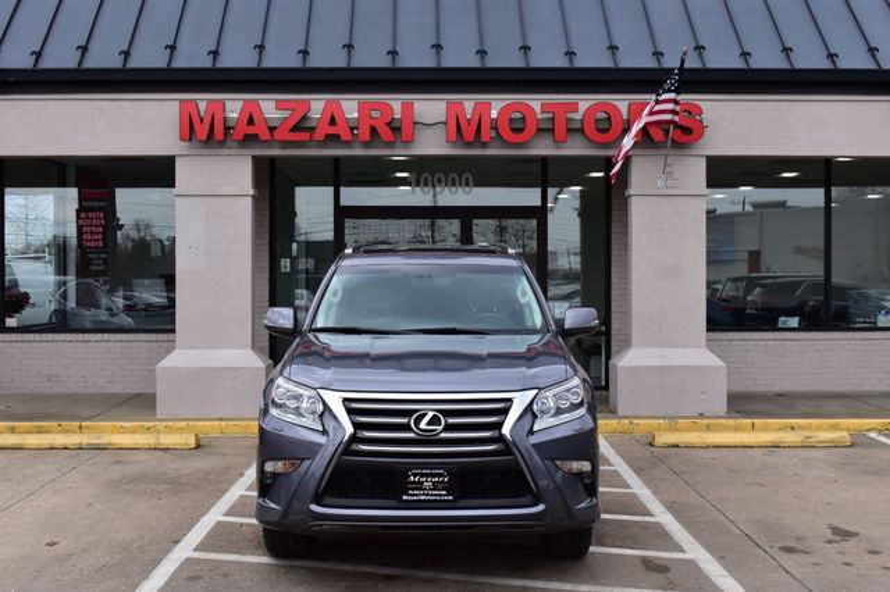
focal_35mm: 46
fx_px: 1149
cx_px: 445
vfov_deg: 28.9
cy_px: 296
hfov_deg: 42.3
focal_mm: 31
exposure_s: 1/320
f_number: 10
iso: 400
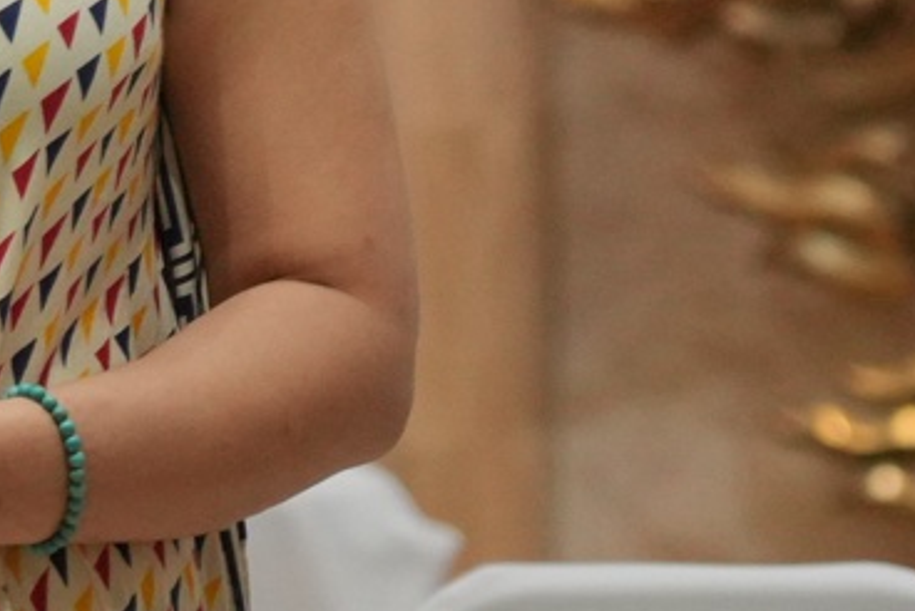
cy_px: -661
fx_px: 17398
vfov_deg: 2.0
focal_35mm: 684
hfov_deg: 3.0
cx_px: -104
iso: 2000
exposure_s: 1/80
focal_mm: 105
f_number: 4
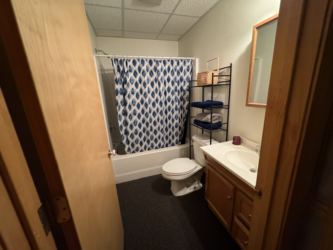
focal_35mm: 14
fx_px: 135
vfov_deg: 85.7
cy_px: 125
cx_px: 166
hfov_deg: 102.1
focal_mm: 2.22
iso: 1250
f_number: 2.2
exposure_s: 1/60
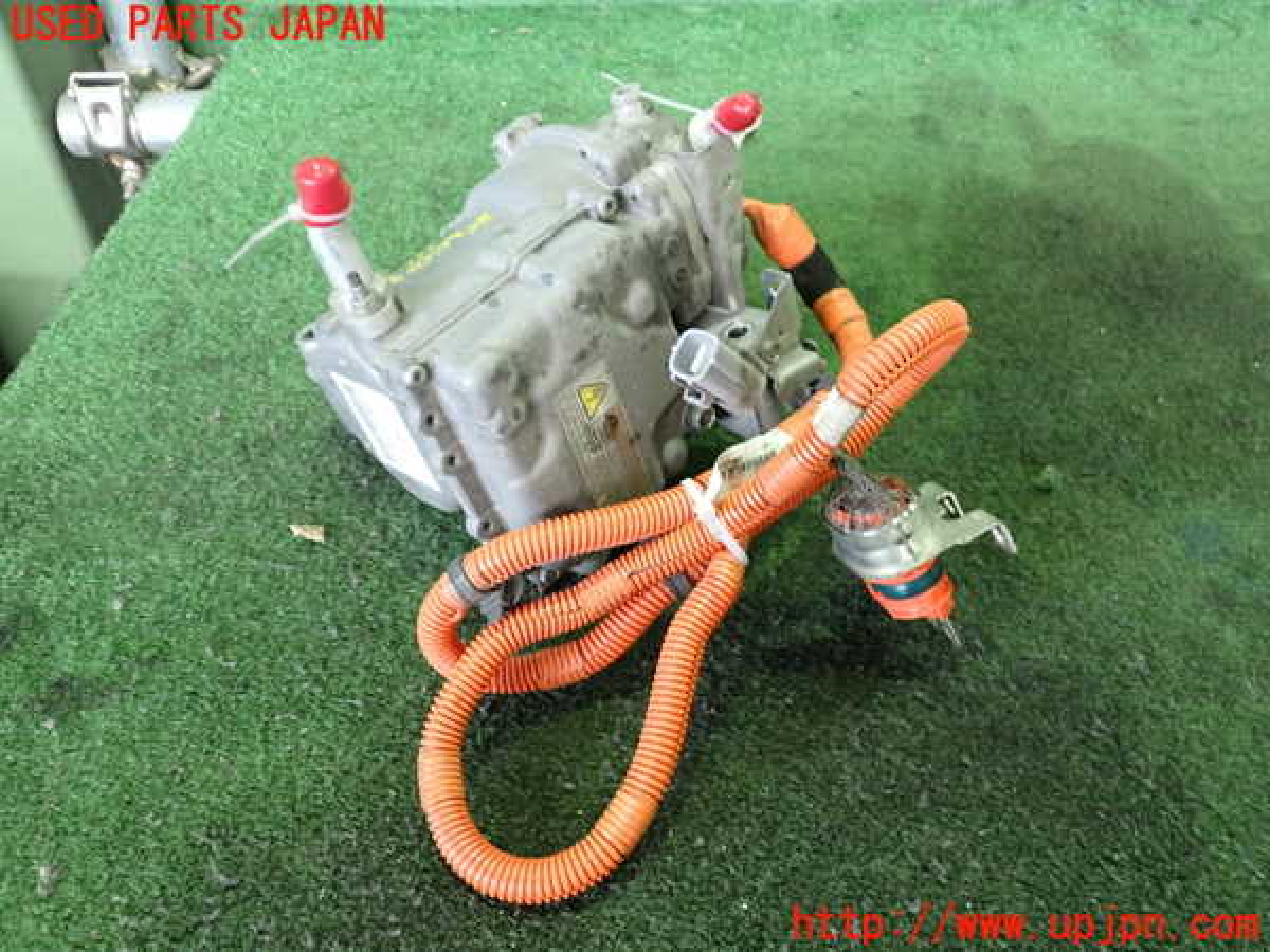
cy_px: 476
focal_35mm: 30
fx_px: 1101
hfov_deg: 60.0
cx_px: 635
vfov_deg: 46.8
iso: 400
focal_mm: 5.4
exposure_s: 1/30
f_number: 2.3
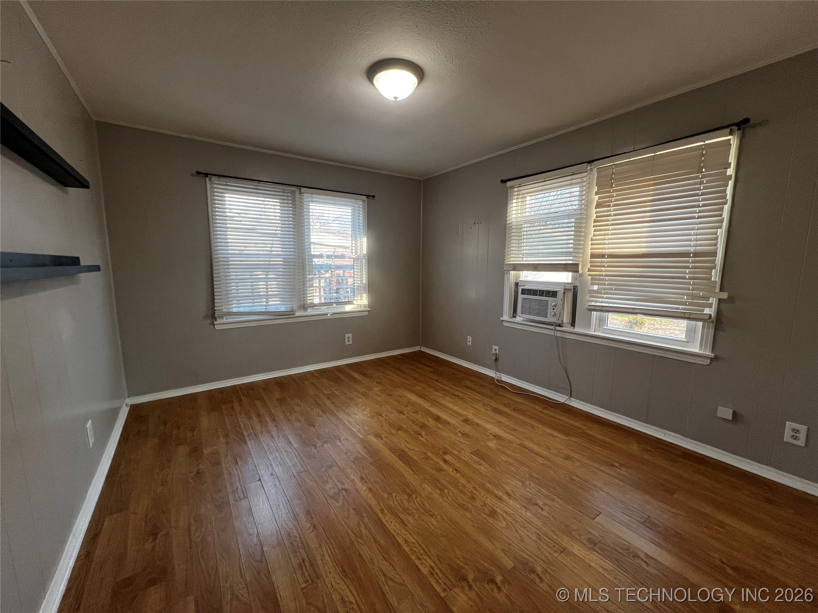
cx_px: 409
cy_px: 306
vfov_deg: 89.9
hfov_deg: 106.2
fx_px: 307
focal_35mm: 13
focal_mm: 1.57
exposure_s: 1/99
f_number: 1.8
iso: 160
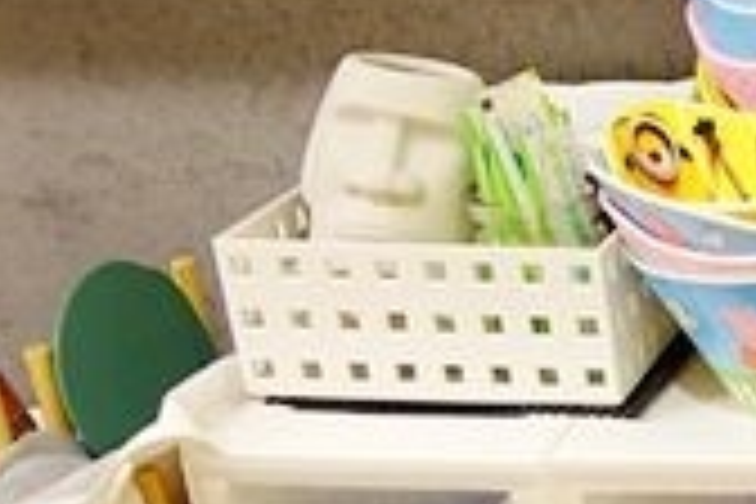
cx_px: 1296
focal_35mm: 93
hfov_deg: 18.1
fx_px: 1953
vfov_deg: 14.4
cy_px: 551
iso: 250
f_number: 1.8
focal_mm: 8.8
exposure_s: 1/30
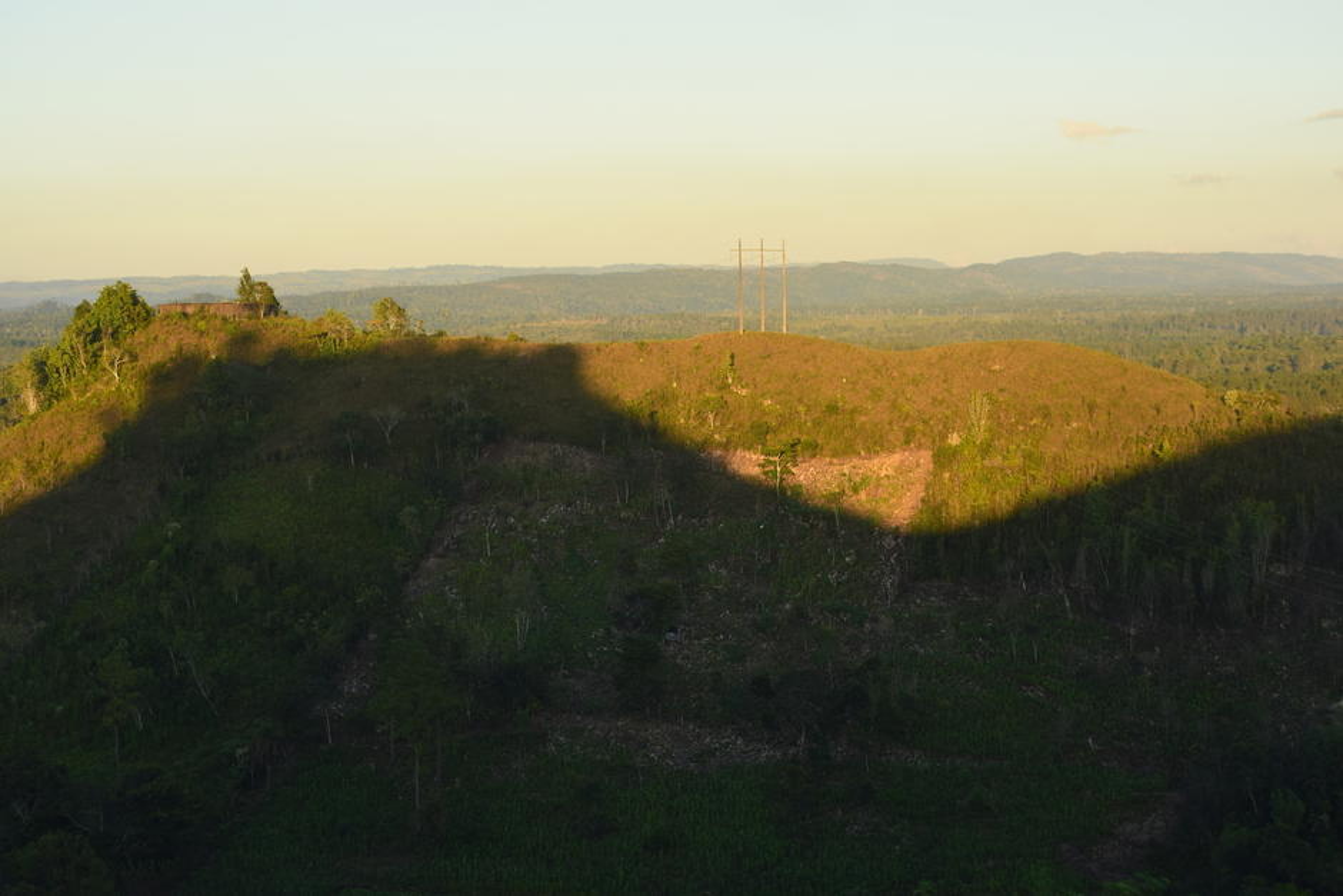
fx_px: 2798
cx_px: 672
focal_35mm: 75
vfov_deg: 18.2
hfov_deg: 27.0
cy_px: 448
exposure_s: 1/800
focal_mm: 50
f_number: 2.5
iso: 100
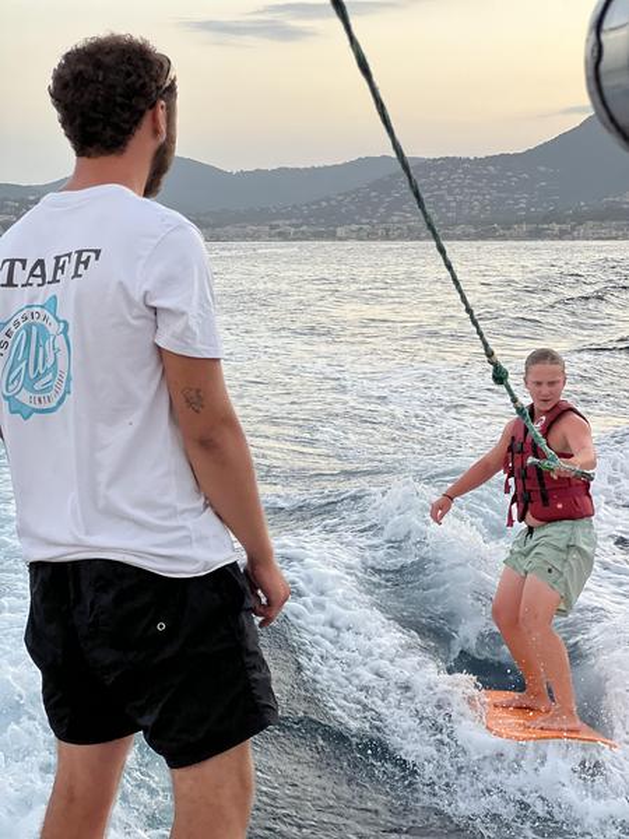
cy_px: 420
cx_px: 314
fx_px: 1866
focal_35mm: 77
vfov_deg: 25.3
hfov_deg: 19.1
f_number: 2.8
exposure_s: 1/121
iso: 40
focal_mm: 9
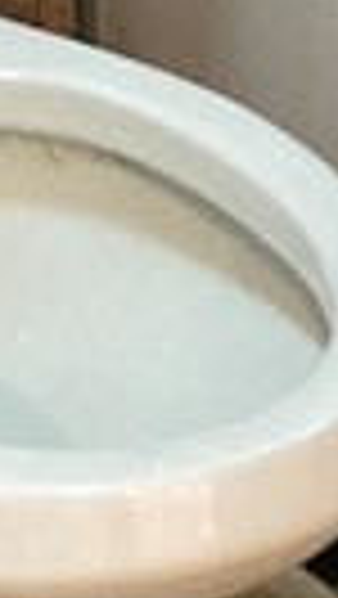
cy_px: -665
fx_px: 3721
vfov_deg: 8.6
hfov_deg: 5.2
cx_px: 343
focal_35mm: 234
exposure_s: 1/30
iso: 320
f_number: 1.8
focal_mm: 3.99
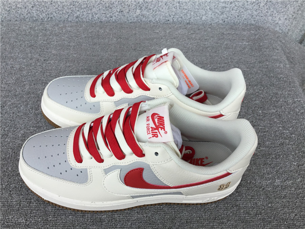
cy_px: 114
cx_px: 152
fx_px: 273
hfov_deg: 58.4
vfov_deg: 45.4
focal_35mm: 31
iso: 25
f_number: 2.4
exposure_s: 1/547
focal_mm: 3.3
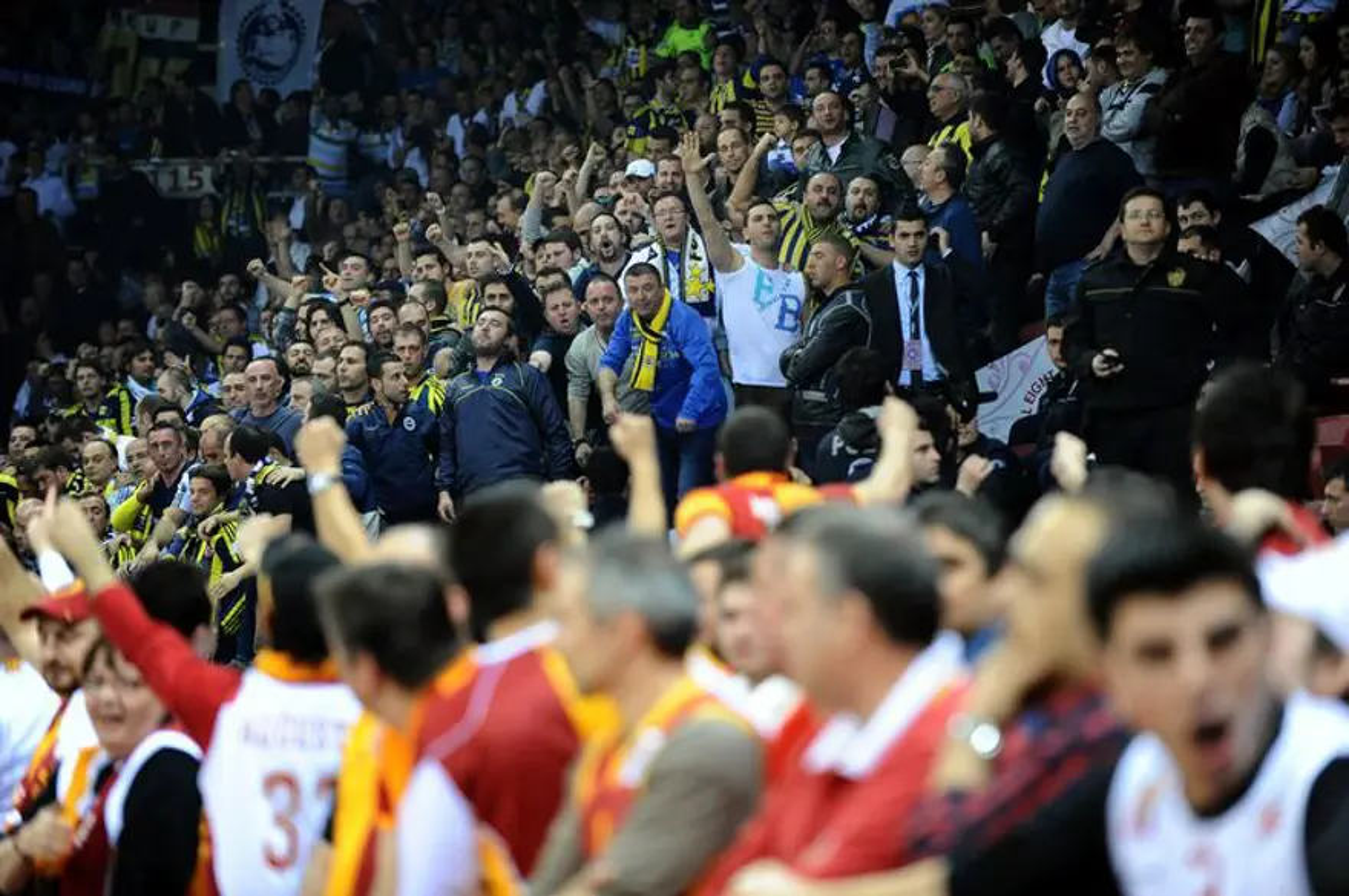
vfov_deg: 10.1
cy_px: 448
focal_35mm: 135
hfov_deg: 15.2
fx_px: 5054
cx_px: 674
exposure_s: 1/160
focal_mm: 135
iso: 2000
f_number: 2.8
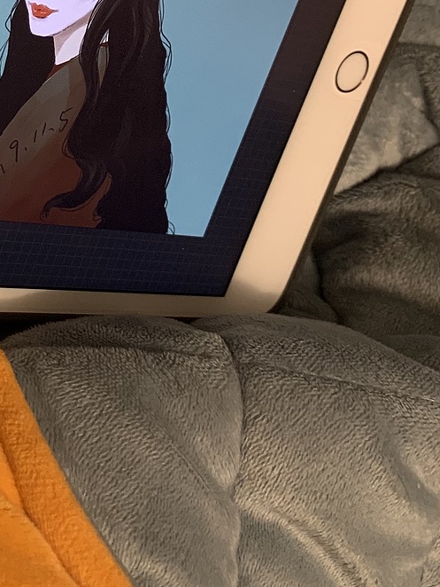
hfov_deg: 20.9
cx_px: -41
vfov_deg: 27.7
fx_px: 1135
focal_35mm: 67
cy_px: 39
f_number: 1.8
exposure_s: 1/50
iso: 100
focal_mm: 4.25
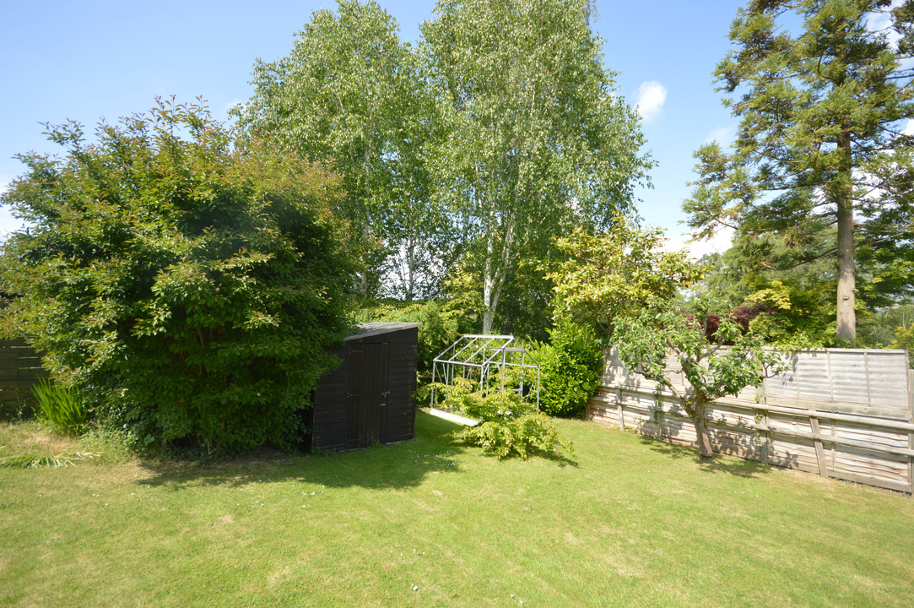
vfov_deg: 77.2
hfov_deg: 100.4
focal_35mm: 15
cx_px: 457
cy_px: 304
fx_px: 380
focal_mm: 10
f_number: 6.3
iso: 100
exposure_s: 1/160
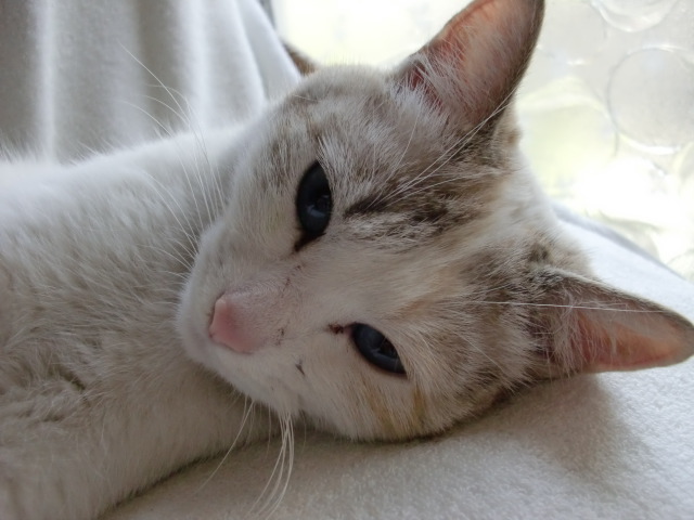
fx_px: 722
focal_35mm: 36
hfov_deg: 51.4
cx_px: 347
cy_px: 260
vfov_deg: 39.7
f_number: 2.8
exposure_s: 1/250
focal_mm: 6.3
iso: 400
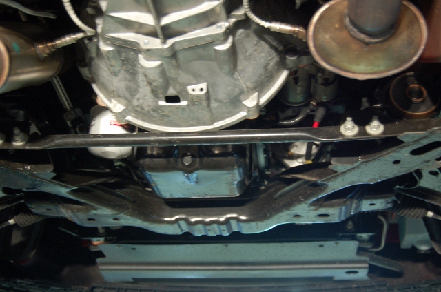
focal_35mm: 51
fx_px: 624
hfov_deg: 39.0
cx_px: 220
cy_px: 146
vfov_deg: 26.4
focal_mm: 34
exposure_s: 1/10
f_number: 4.5
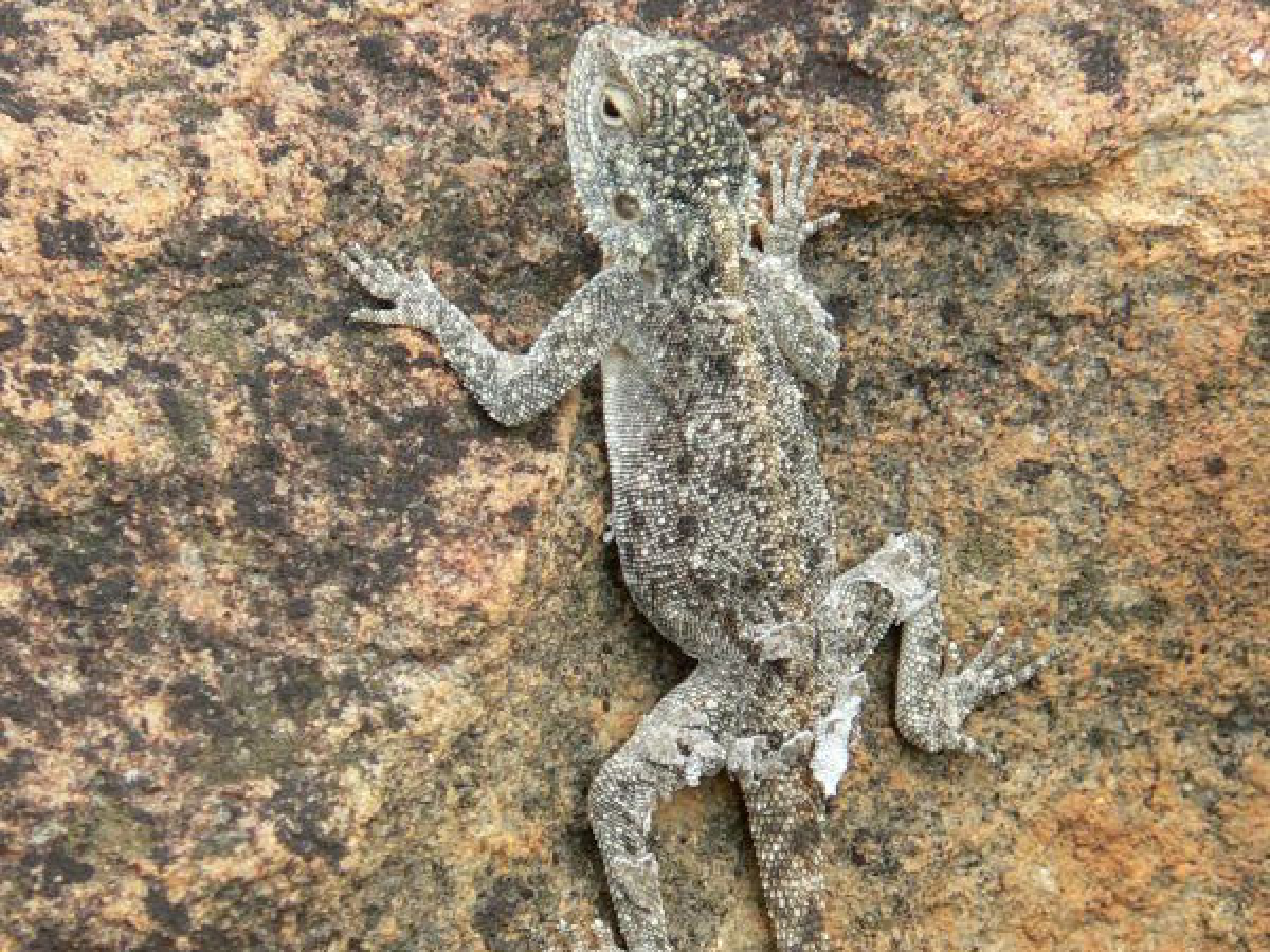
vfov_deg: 3.5
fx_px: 15409
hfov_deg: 4.7
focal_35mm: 420
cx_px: 635
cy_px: 476
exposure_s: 1/160
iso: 80
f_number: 4
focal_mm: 55.2
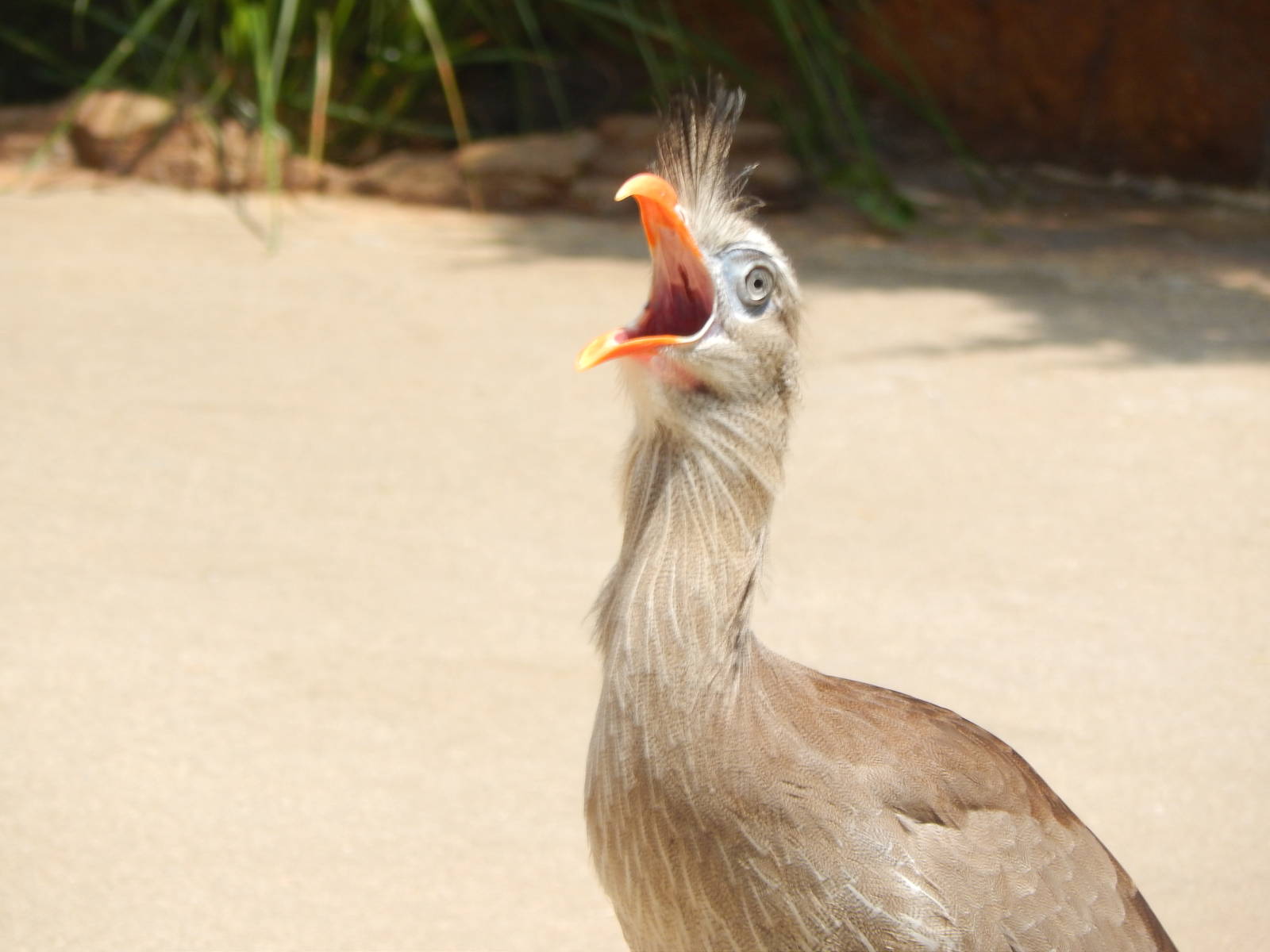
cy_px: 476
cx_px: 635
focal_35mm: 550
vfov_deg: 2.7
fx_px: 20179
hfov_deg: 3.6
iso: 125
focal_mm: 97.9
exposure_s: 1/250
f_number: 5.8
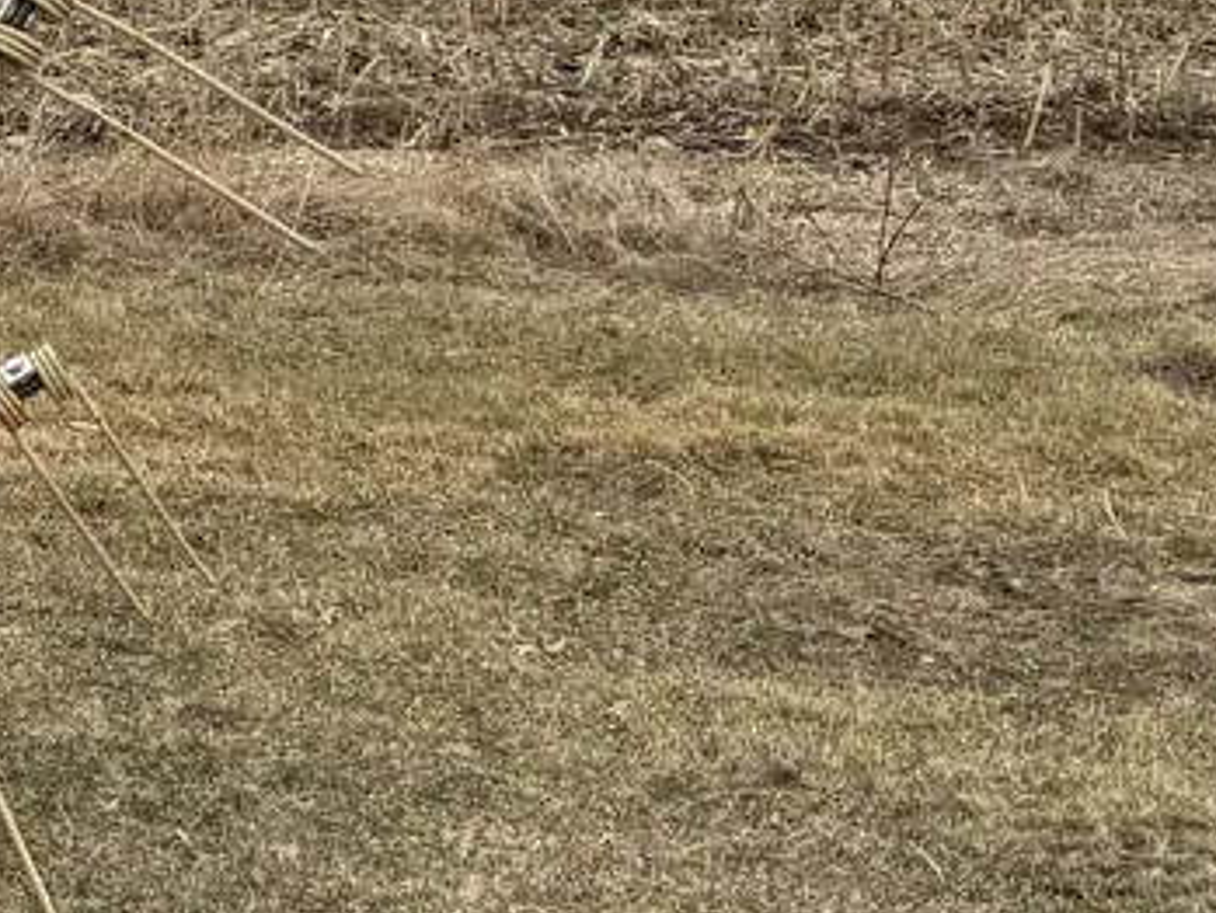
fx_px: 3865
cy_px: 174
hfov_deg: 15.3
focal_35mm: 110
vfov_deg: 13.4
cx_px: -1021
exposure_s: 1/397
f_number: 1.78
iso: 80
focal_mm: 6.76
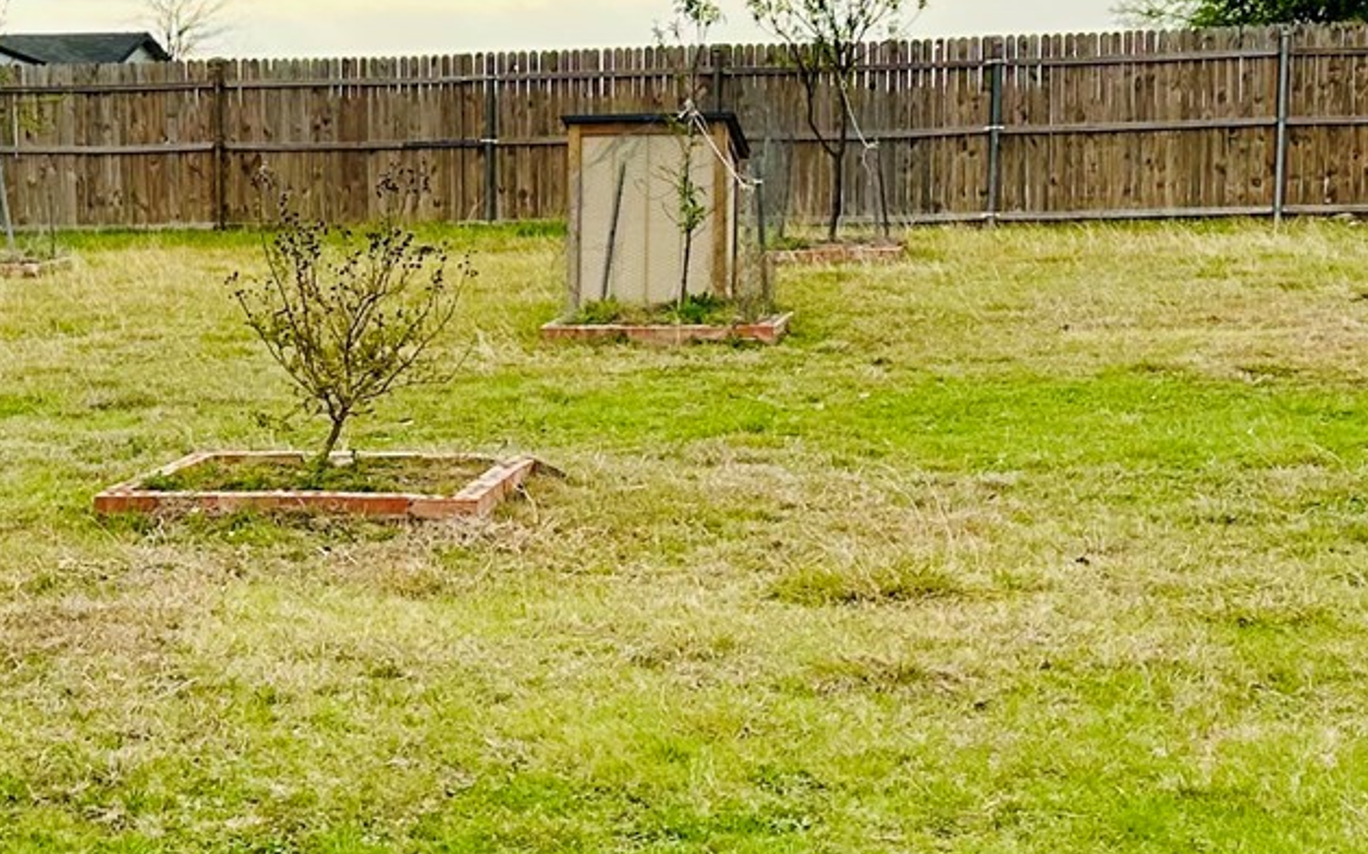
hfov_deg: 24.2
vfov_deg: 15.7
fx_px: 3093
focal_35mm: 83
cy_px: 499
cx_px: 129
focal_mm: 6.86
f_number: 1.78
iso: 80
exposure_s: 1/1272
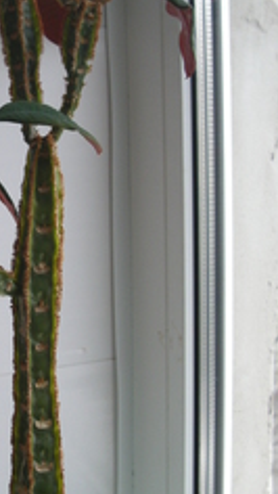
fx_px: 1008
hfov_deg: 15.4
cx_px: 0
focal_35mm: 77
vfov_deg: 27.5
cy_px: 209
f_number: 2.8
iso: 117
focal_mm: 7.9
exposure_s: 1/56
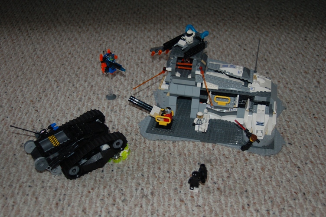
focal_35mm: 48
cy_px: 108
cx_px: 163
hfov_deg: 41.1
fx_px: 434
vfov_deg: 28.0
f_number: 3.8
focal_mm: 32
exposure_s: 1/60
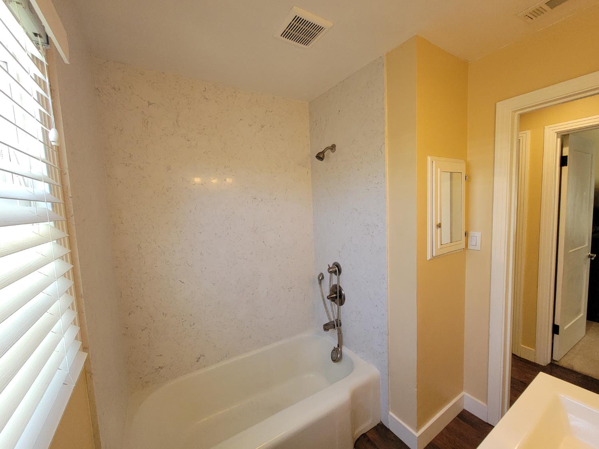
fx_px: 225
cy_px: 224
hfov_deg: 106.2
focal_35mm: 13
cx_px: 300
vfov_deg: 89.9
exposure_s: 1/60
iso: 80
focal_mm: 2.2
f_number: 2.2
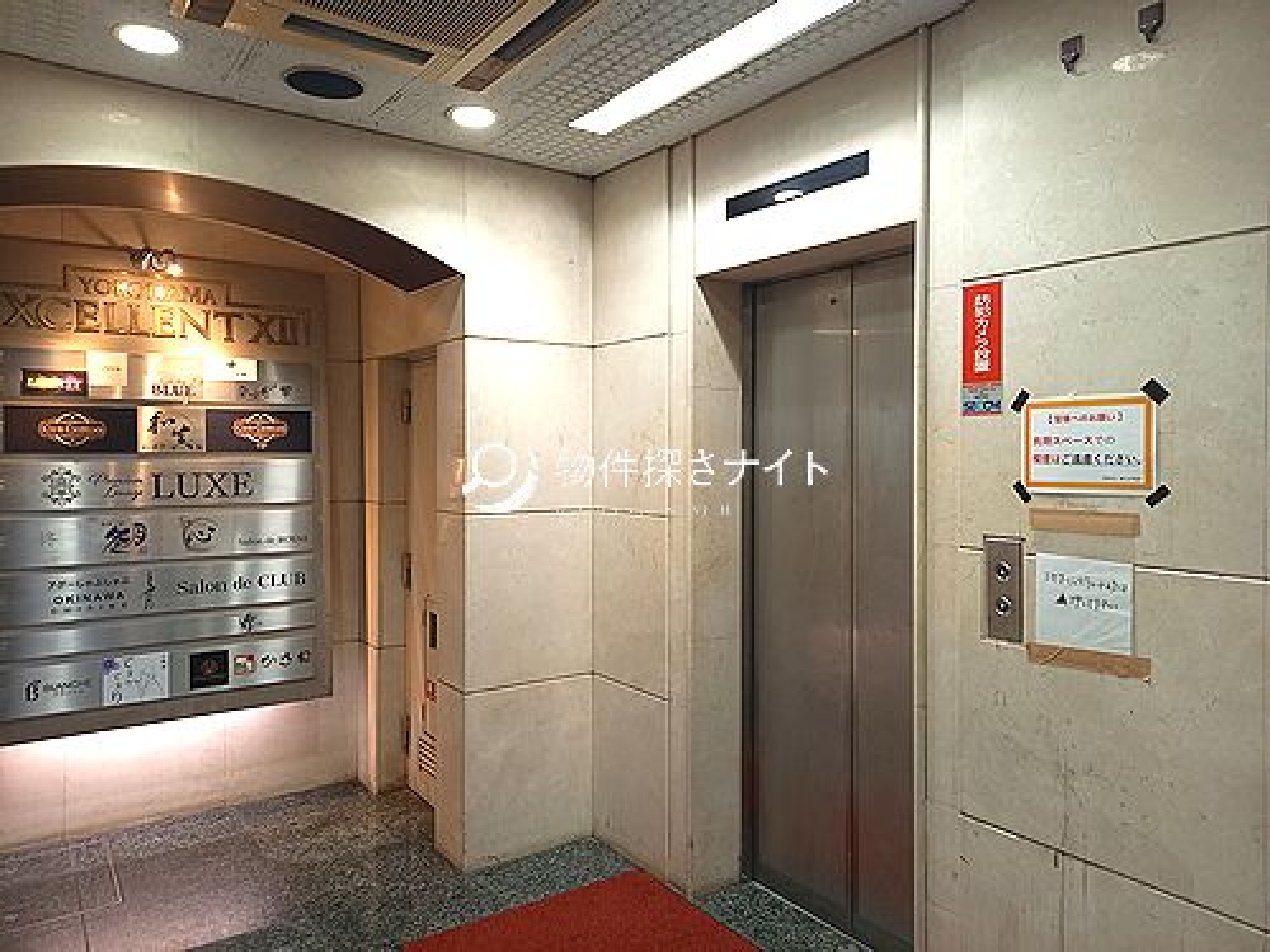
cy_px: 476
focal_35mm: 25
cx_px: 635
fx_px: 917
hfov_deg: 69.4
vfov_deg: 54.9
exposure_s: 1/50
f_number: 1.8
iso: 250
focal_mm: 4.65
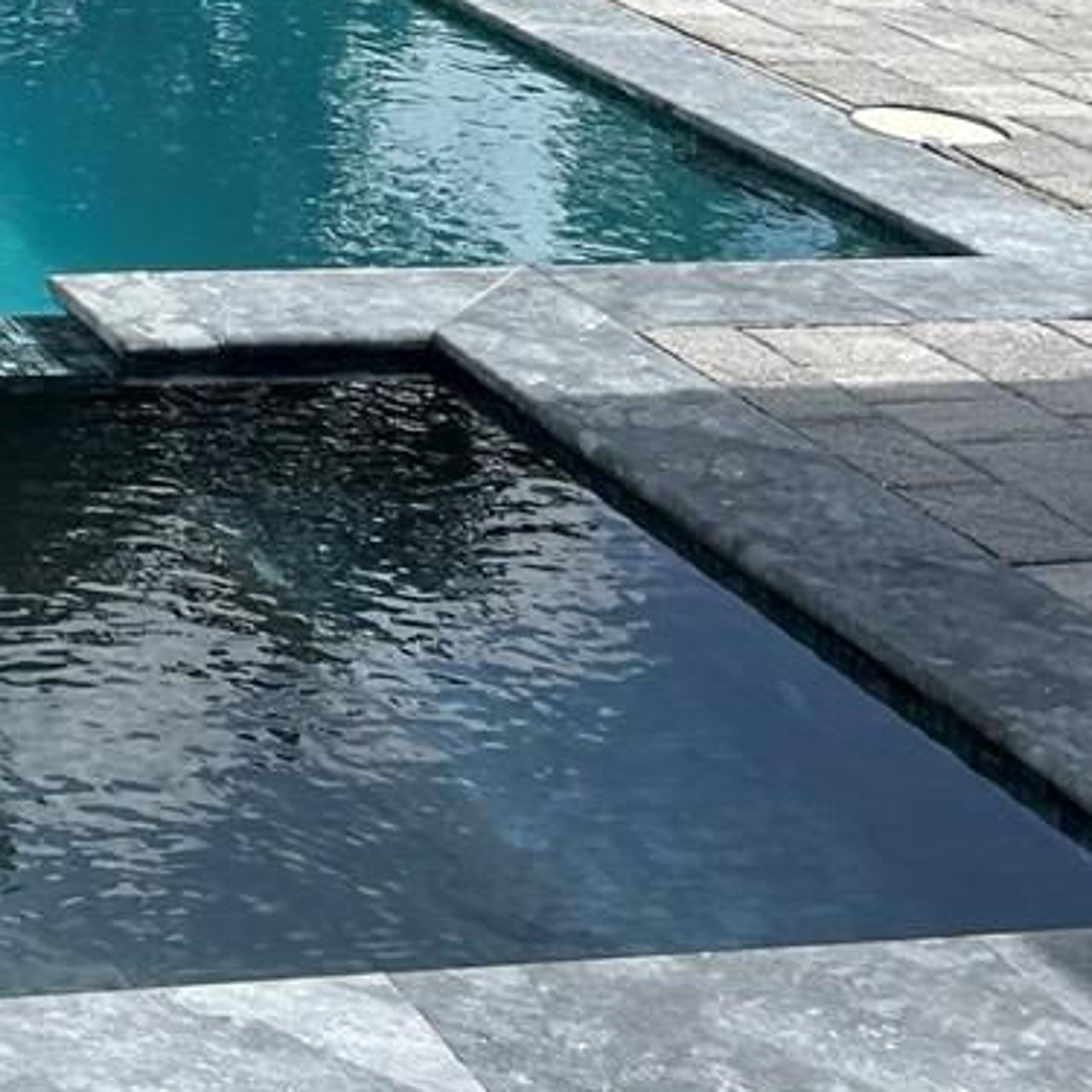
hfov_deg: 16.7
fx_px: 3498
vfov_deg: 16.0
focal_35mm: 98
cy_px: -620
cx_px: -352
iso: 50
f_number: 1.5
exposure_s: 1/5587
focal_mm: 5.7
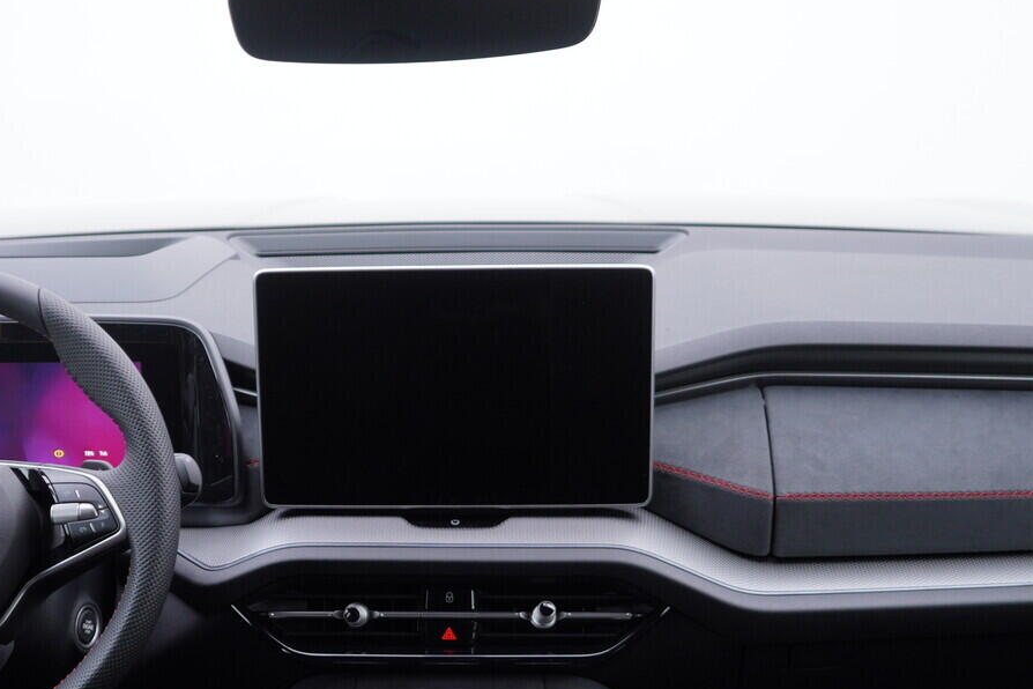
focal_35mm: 58
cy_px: 511
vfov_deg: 23.2
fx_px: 1664
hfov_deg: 34.4
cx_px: 416
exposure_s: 1/40
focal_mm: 24
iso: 160
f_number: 2.8
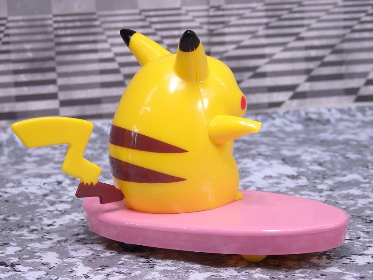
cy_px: 140
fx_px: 787
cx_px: 186
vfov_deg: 20.2
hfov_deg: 26.7
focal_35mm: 73
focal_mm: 13.1
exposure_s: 1/160
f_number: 4.5
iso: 400
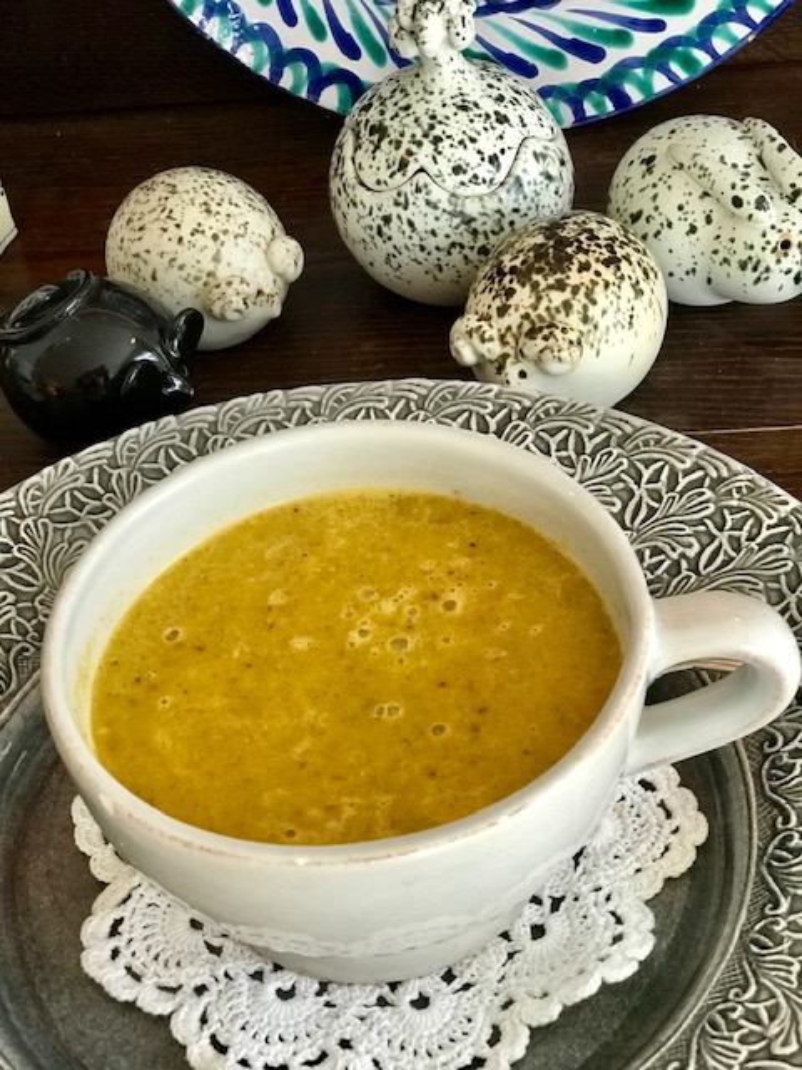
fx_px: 1761
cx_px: 401
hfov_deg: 25.7
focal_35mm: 57
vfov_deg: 33.8
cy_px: 535
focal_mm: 6.6
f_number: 2.8
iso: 400
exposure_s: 1/50
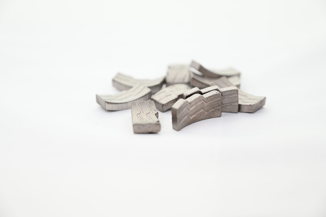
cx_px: 163
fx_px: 633
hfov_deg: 28.9
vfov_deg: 19.4
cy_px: 108
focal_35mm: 70
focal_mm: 70
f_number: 4.5
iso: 100
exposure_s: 1/160
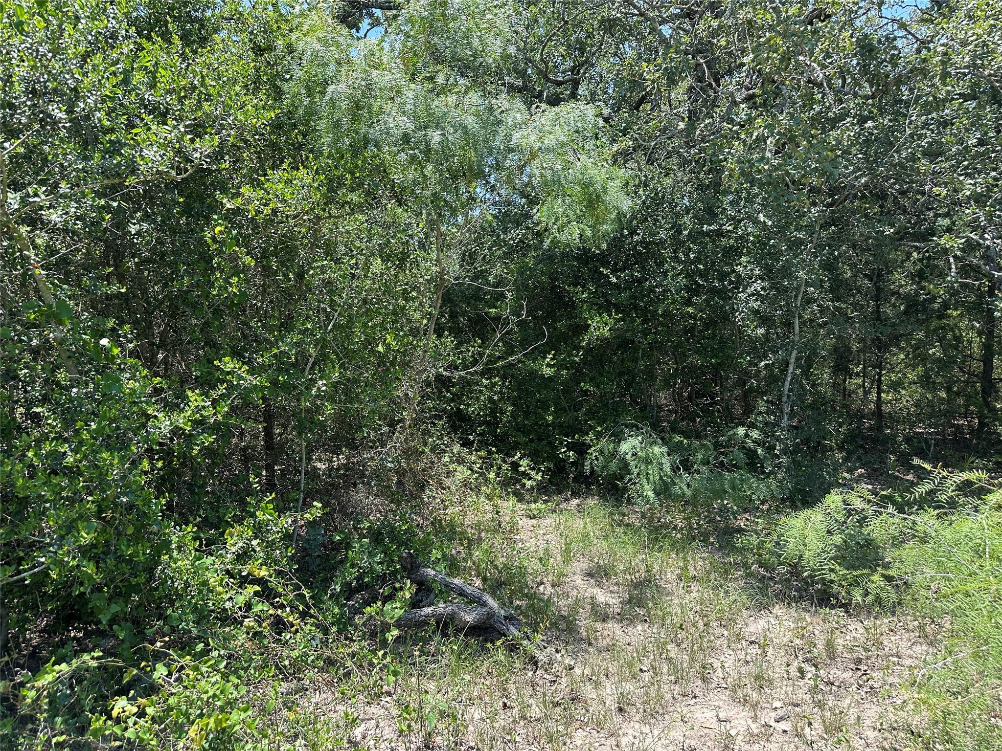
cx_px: 501
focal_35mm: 24
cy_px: 376
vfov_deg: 56.8
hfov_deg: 71.6
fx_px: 695
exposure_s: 1/943
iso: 80
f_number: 1.78
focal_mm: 6.86
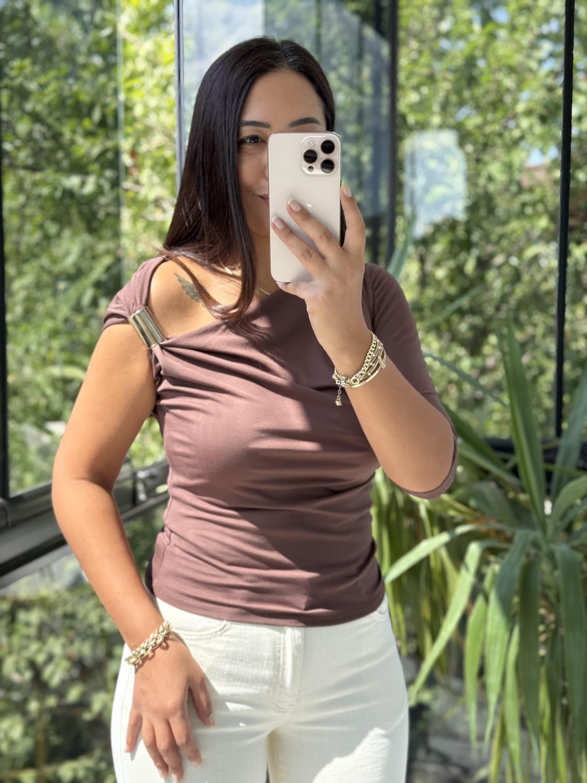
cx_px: 294
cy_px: 392
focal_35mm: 48
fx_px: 1085
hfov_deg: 30.3
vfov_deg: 39.7
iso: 80
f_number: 1.78
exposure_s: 1/570
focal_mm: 6.76
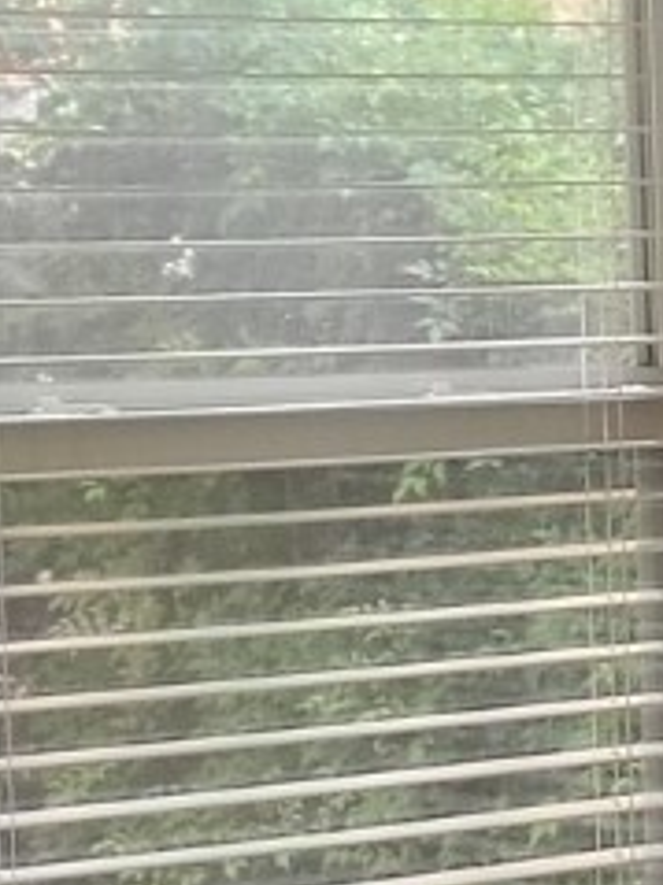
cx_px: 819
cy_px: 641
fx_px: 4269
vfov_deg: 11.8
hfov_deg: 8.8
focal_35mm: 167
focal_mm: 5.4
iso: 250
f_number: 1.8
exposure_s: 1/120
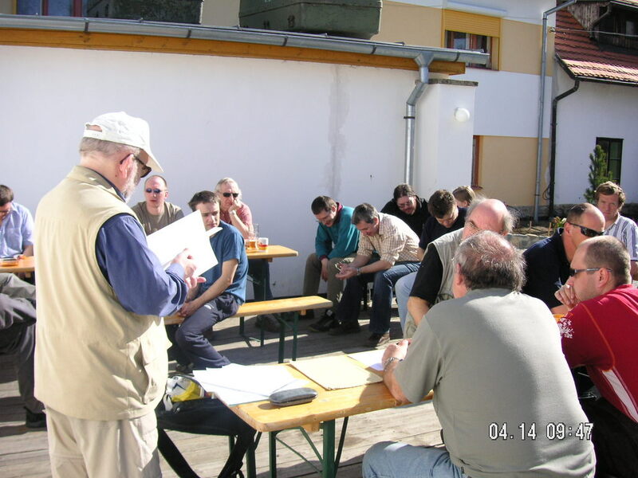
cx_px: 319
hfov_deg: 50.1
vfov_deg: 38.7
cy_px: 239
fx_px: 682
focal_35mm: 37
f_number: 2.8
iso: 50
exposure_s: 1/750
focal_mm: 6.1
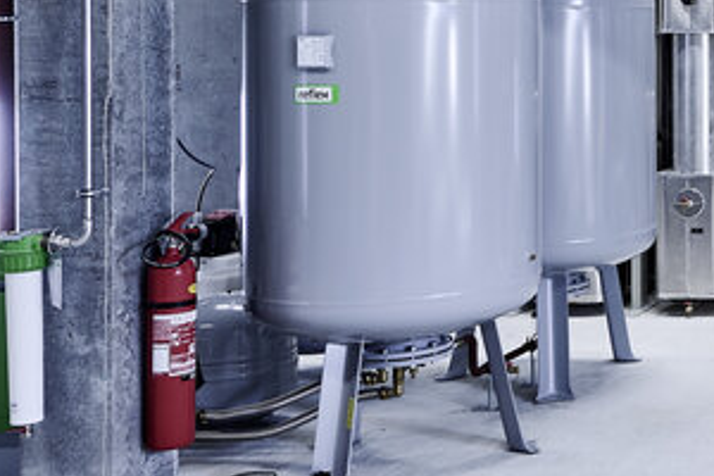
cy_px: 57
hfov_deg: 22.3
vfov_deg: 19.7
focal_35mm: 68
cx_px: 1166
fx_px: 1349
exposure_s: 1/4
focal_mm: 17
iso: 100
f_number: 7.1
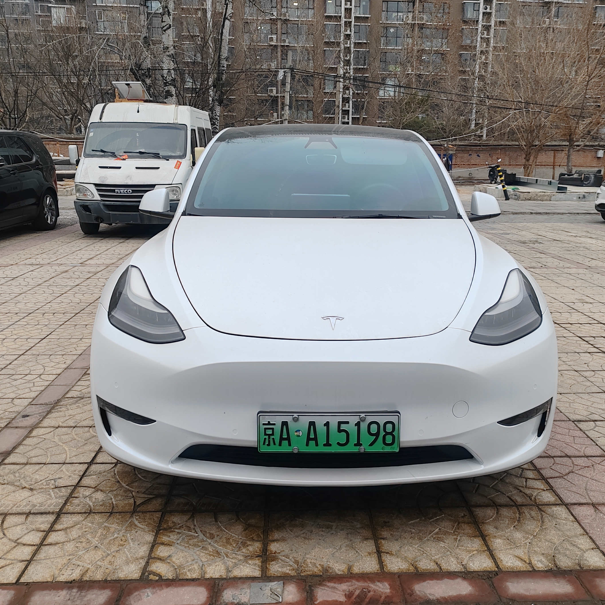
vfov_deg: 51.1
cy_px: 302
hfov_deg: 51.1
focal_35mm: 32
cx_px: 320
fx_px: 633
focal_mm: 6.14
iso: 160
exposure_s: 1/100
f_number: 1.8
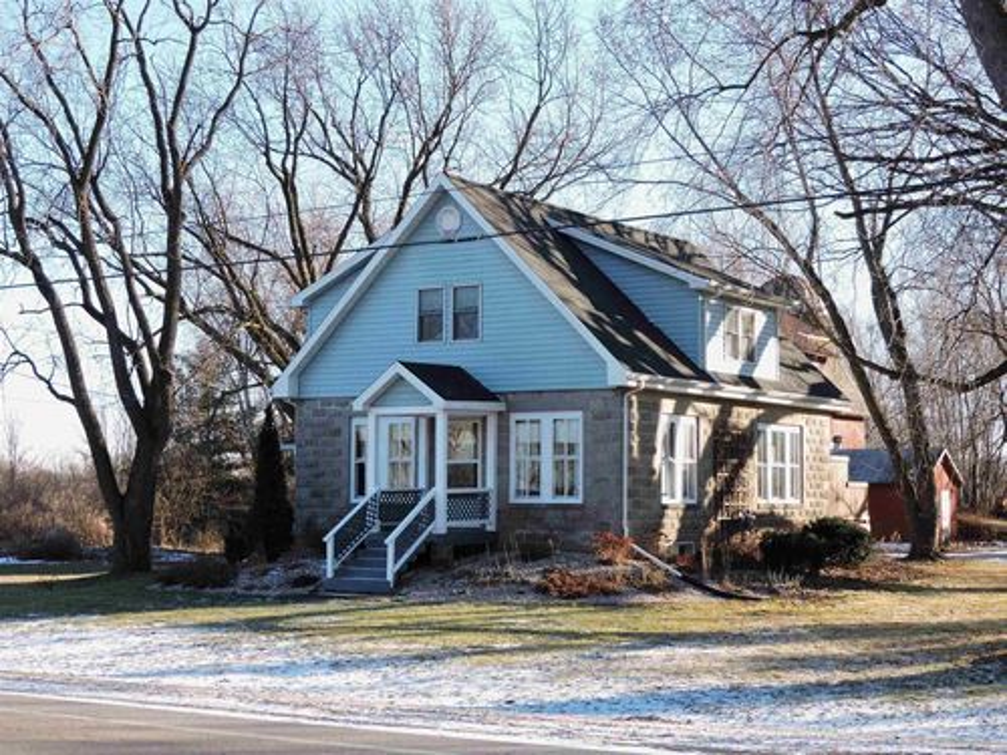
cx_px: 504
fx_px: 1745
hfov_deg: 32.2
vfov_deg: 24.4
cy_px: 378
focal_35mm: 60
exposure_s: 1/200
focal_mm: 10.7
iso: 100
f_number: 3.7
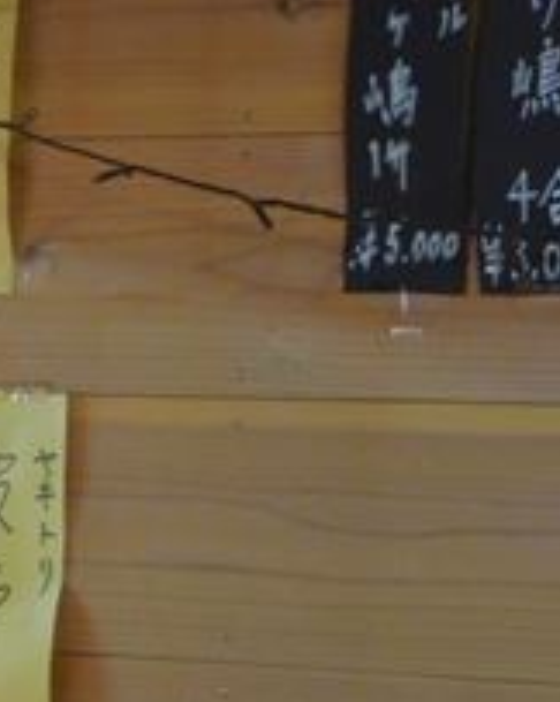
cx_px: 574
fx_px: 4316
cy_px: 190
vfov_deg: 9.3
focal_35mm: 208
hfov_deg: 7.4
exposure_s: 1/20
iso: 800
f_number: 2.2
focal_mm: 14.7
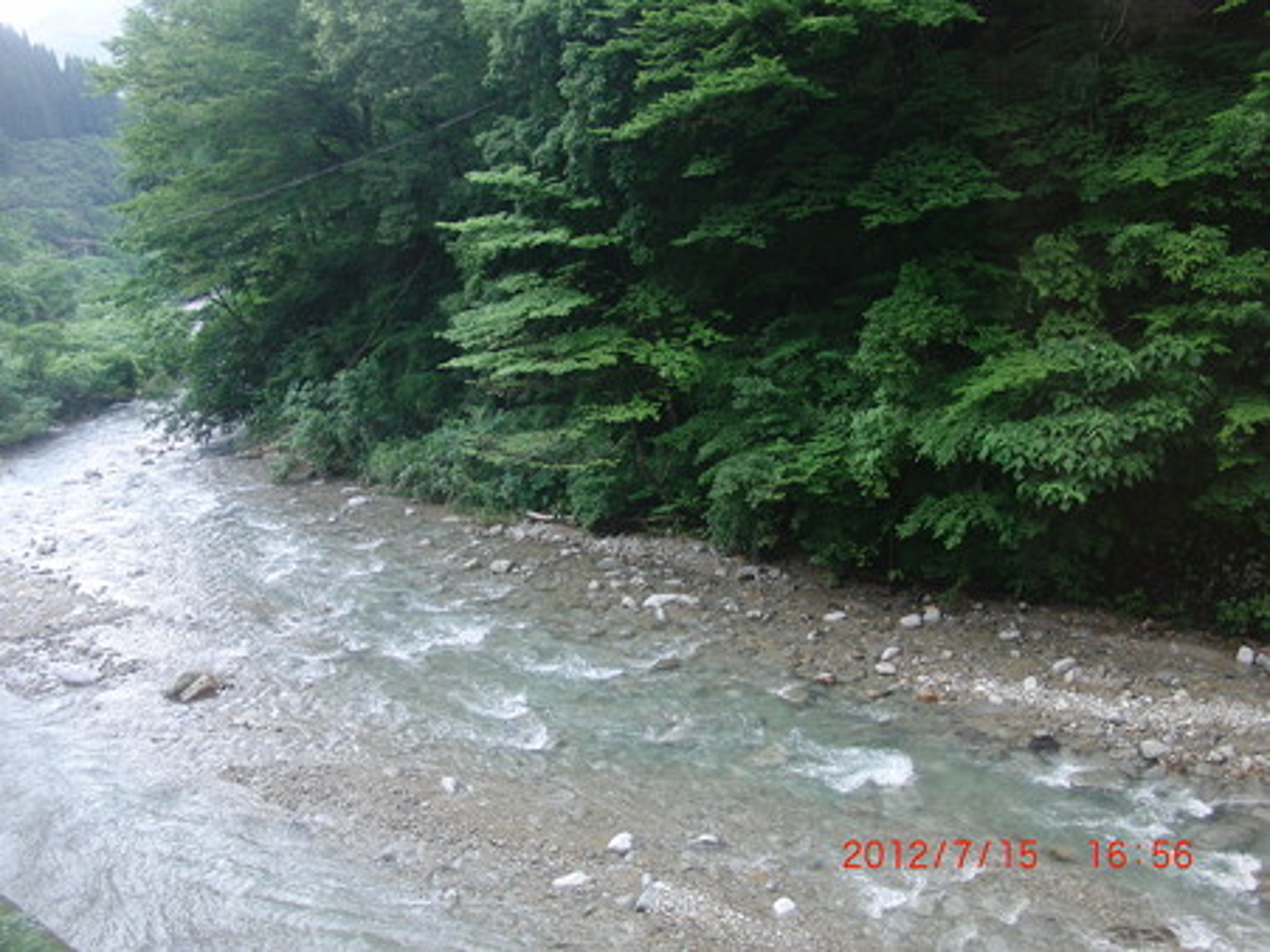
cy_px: 476
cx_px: 635
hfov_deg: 50.2
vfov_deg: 38.6
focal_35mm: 37
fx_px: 1357
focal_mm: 6.42
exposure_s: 1/125
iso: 100
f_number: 3.6
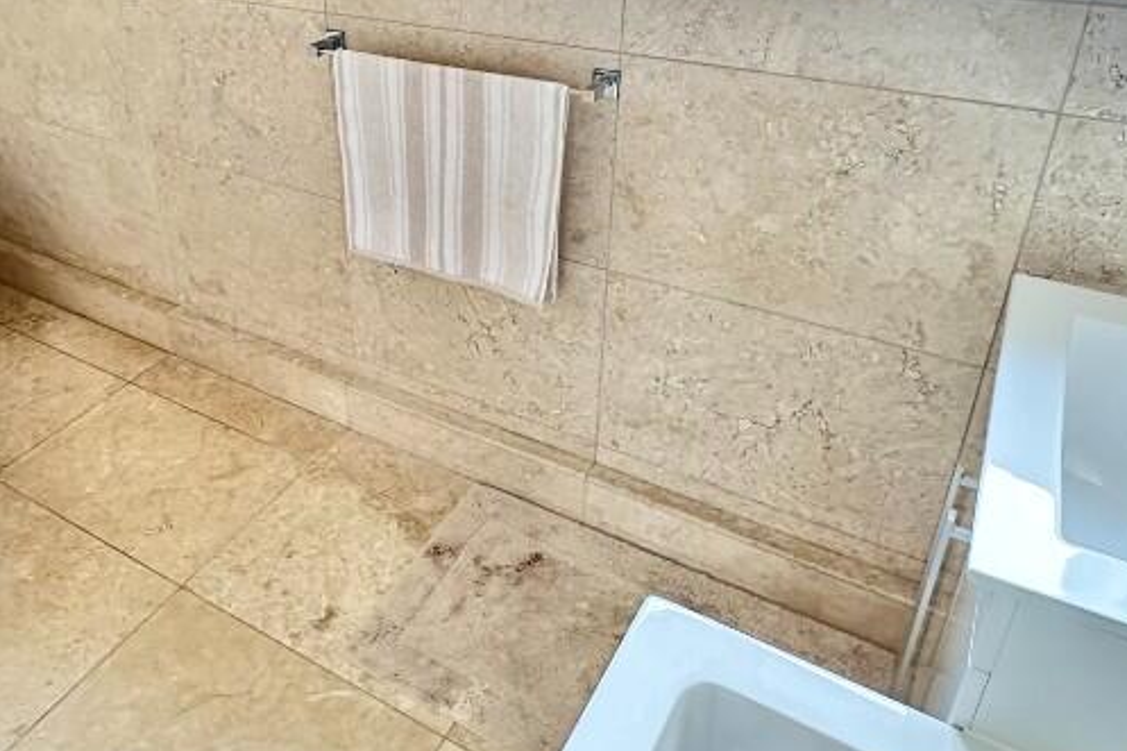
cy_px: 231
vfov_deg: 42.8
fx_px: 939
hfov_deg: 61.2
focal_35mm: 30
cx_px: 431
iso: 320
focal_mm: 2.22
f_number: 2.2
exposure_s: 1/60
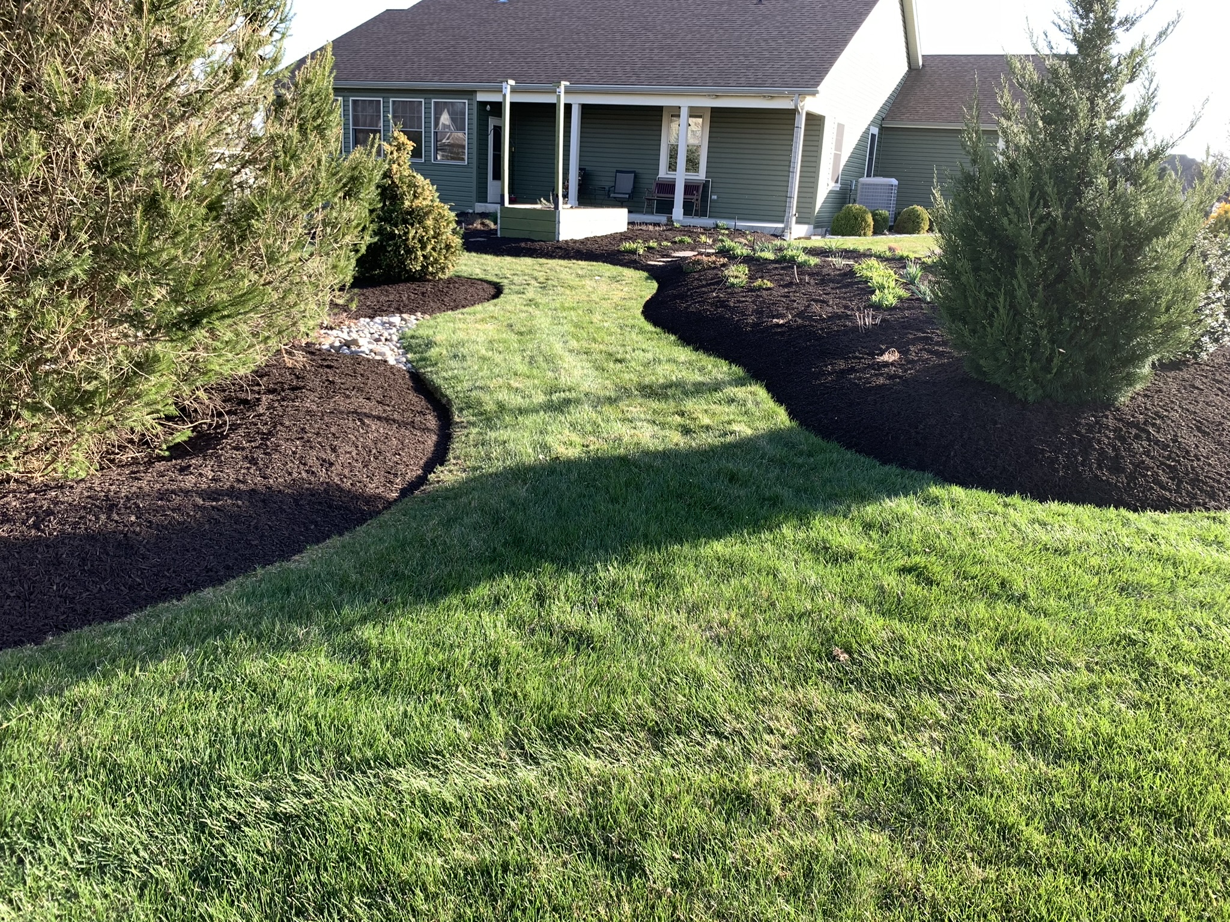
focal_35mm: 26
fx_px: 924
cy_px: 461
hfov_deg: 67.3
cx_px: 615
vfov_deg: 53.1
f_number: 1.8
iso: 25
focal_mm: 4.25
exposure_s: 1/320
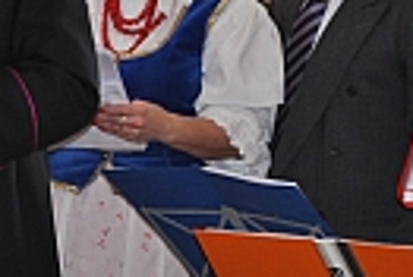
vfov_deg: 5.2
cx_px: -101
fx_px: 3024
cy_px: 14
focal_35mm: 263
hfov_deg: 7.7
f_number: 5.6
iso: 200
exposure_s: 1/60
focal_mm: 48
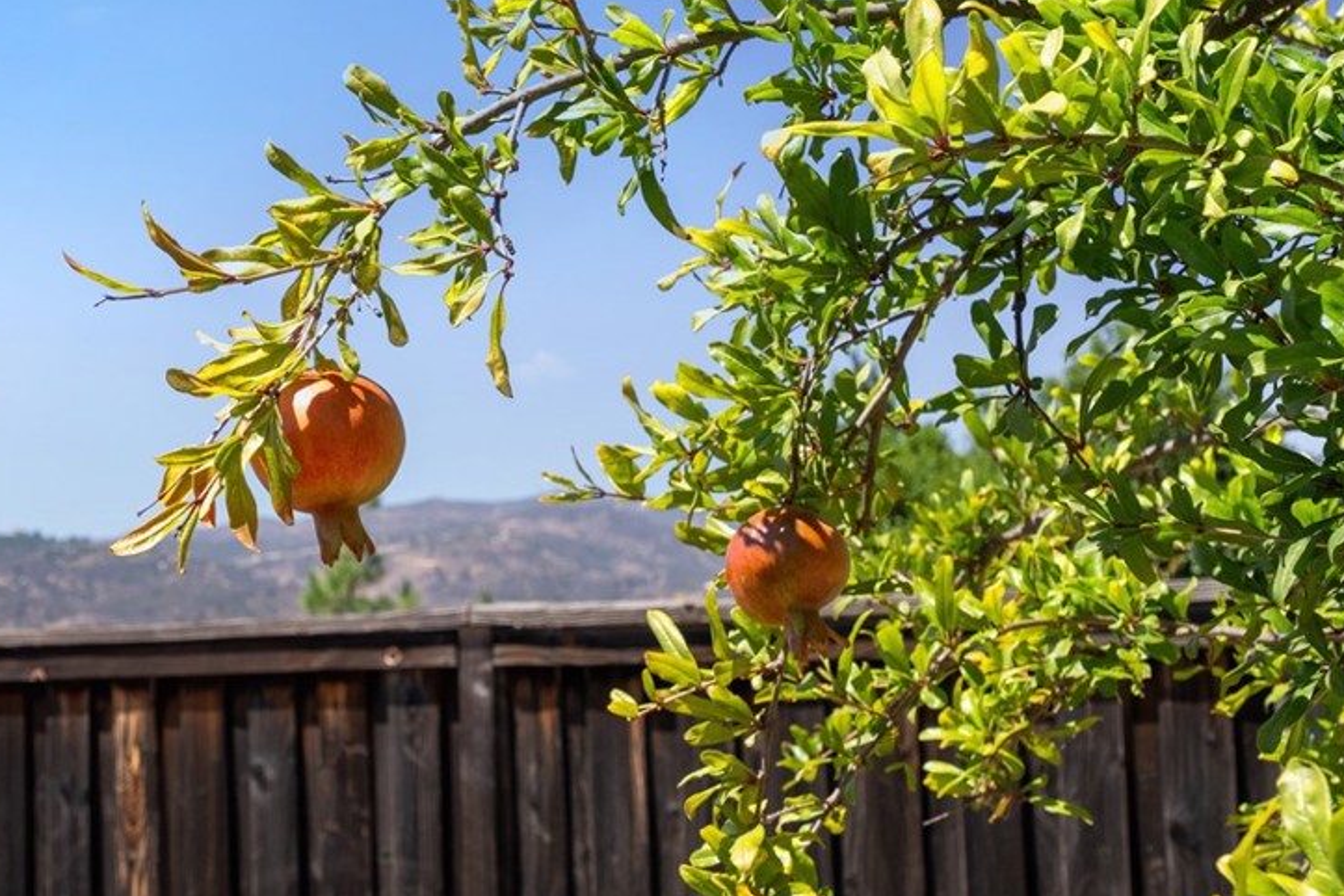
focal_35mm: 51
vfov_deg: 26.5
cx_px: 571
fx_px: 1904
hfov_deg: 38.8
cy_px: 477
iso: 125
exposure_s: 1/250
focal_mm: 24
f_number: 6.3
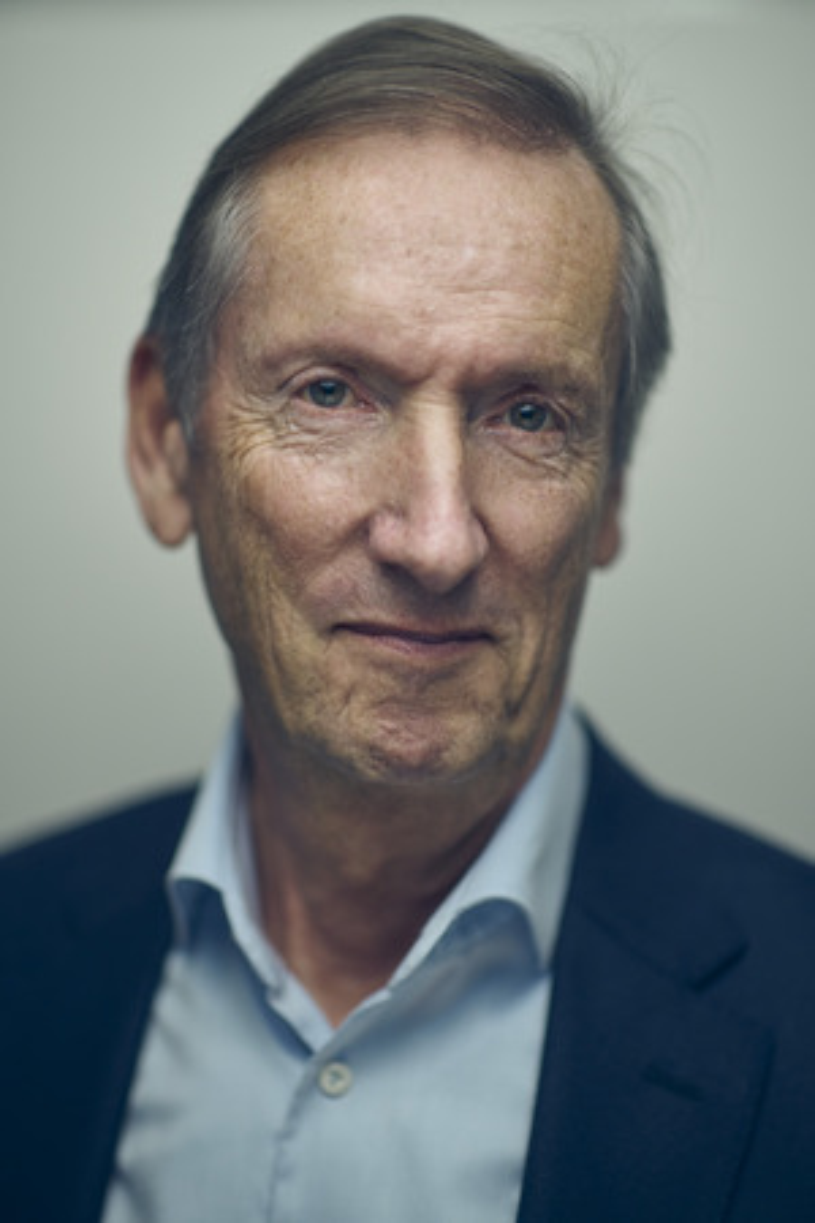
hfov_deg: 16.1
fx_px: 2886
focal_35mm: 85
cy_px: 612
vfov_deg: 23.9
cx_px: 408
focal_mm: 85
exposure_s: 1/160
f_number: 1.4
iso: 500
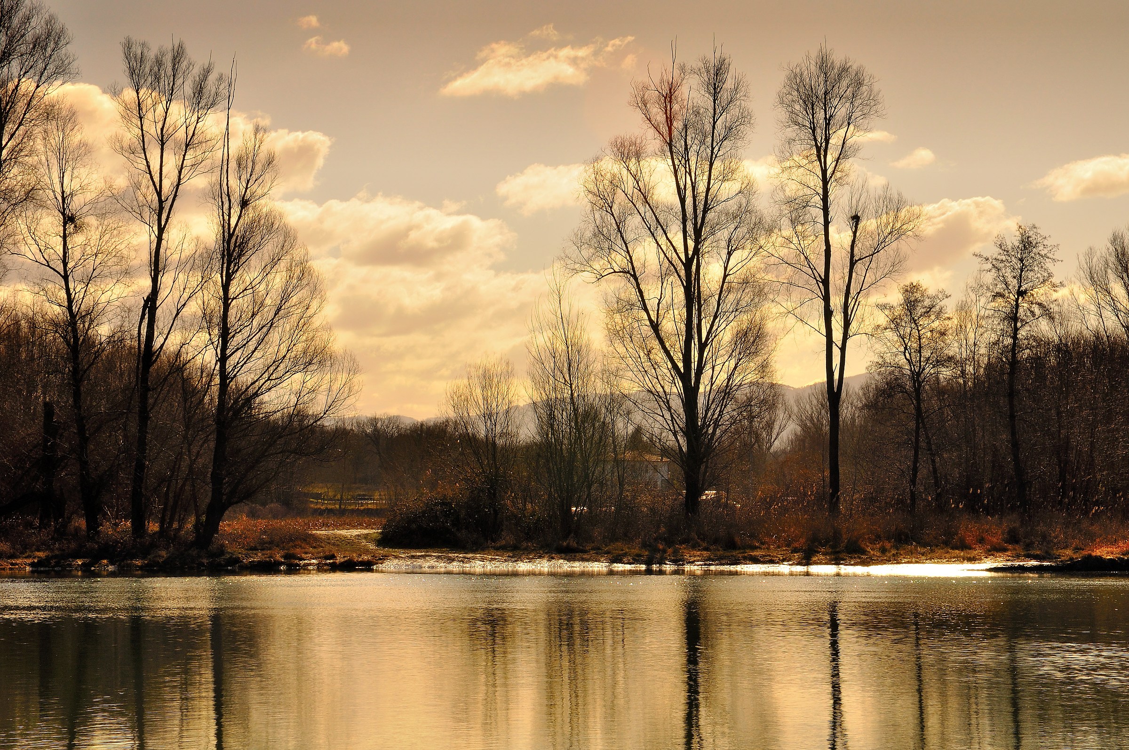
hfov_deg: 21.9
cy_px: 375
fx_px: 2913
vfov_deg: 14.7
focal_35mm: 93
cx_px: 564
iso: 200
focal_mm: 62
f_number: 11
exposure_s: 1/180
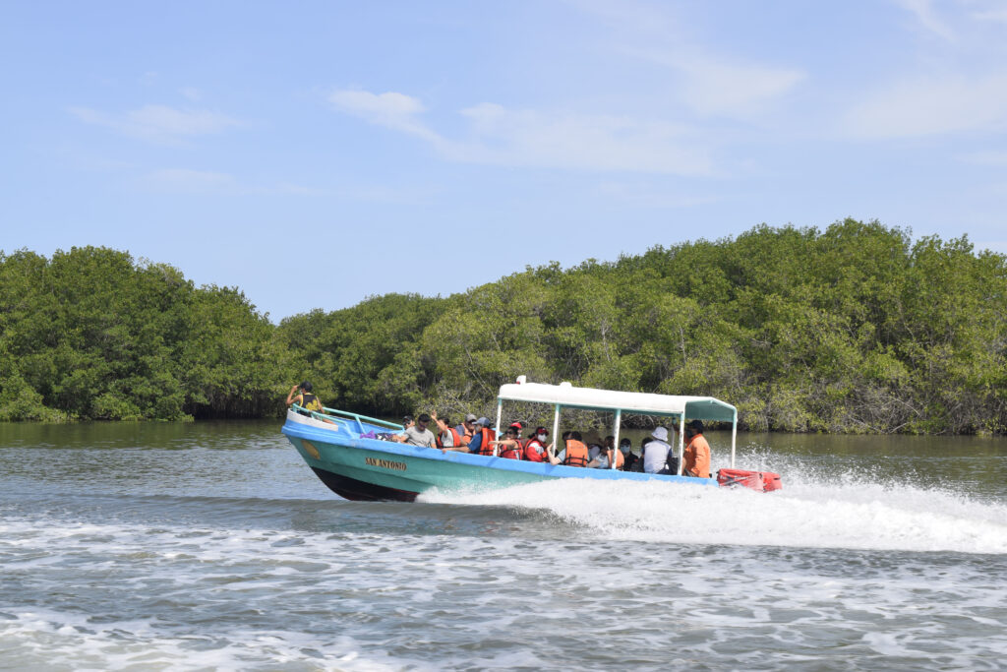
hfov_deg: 35.0
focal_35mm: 57
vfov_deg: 23.8
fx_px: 1595
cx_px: 504
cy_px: 336
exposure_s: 1/400
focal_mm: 38
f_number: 10
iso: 200
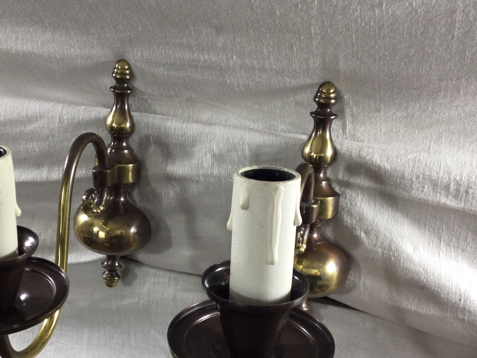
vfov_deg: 33.5
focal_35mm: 43
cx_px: 192
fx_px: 593
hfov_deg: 43.6
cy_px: 209
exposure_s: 1/50
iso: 32
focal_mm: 3.3
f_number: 2.4
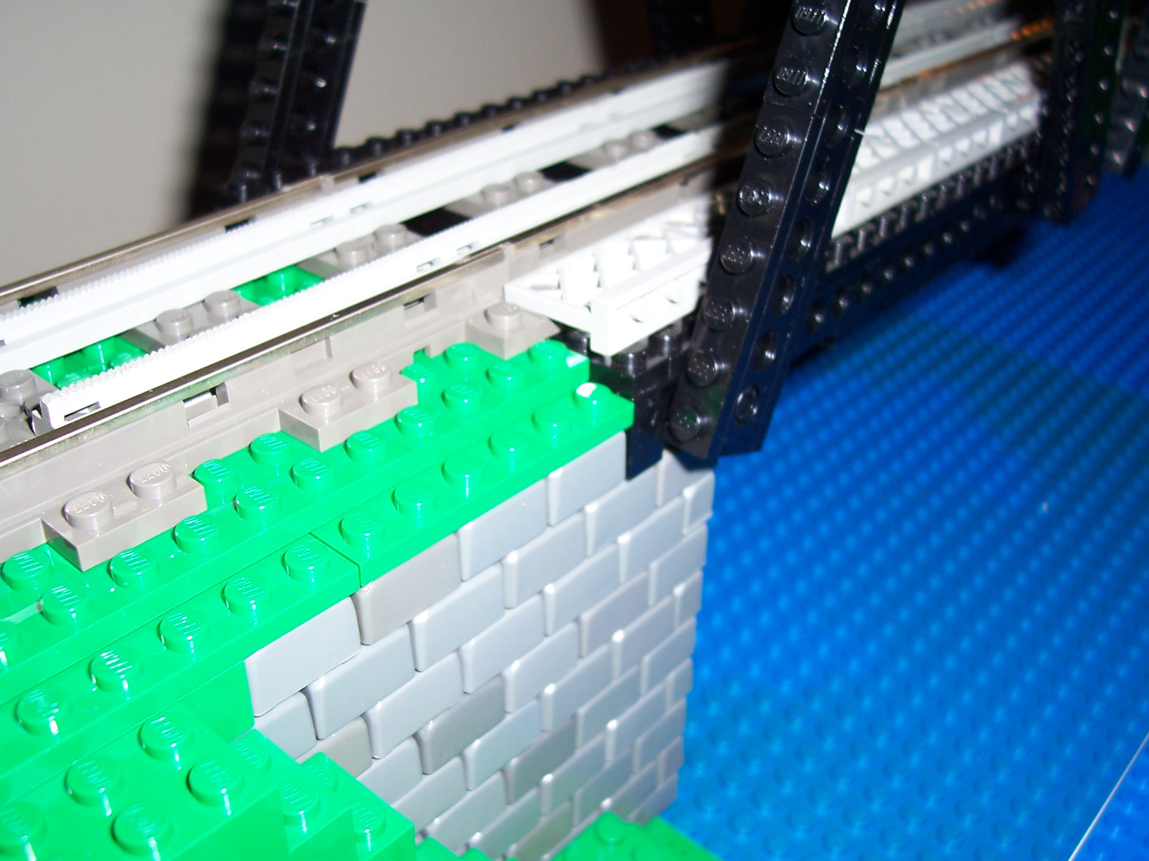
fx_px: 1195
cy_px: 450
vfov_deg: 39.6
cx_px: 543
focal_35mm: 36
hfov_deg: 51.3
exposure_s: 1/60
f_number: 2.7
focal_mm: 5.6
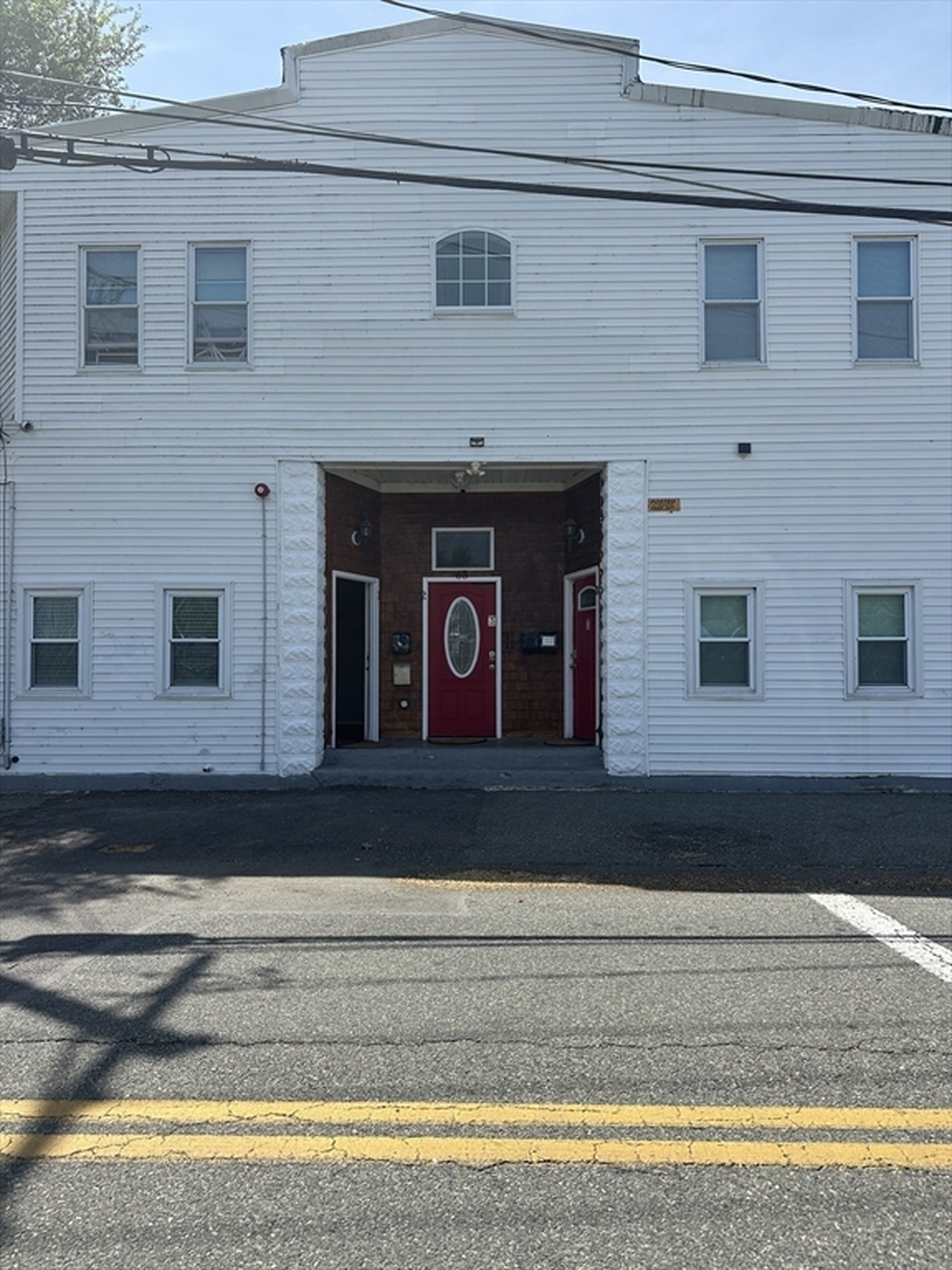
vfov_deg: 71.6
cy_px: 635
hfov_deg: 56.8
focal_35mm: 24
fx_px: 880
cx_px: 476
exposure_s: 1/3861
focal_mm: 6.86
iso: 80
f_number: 1.78
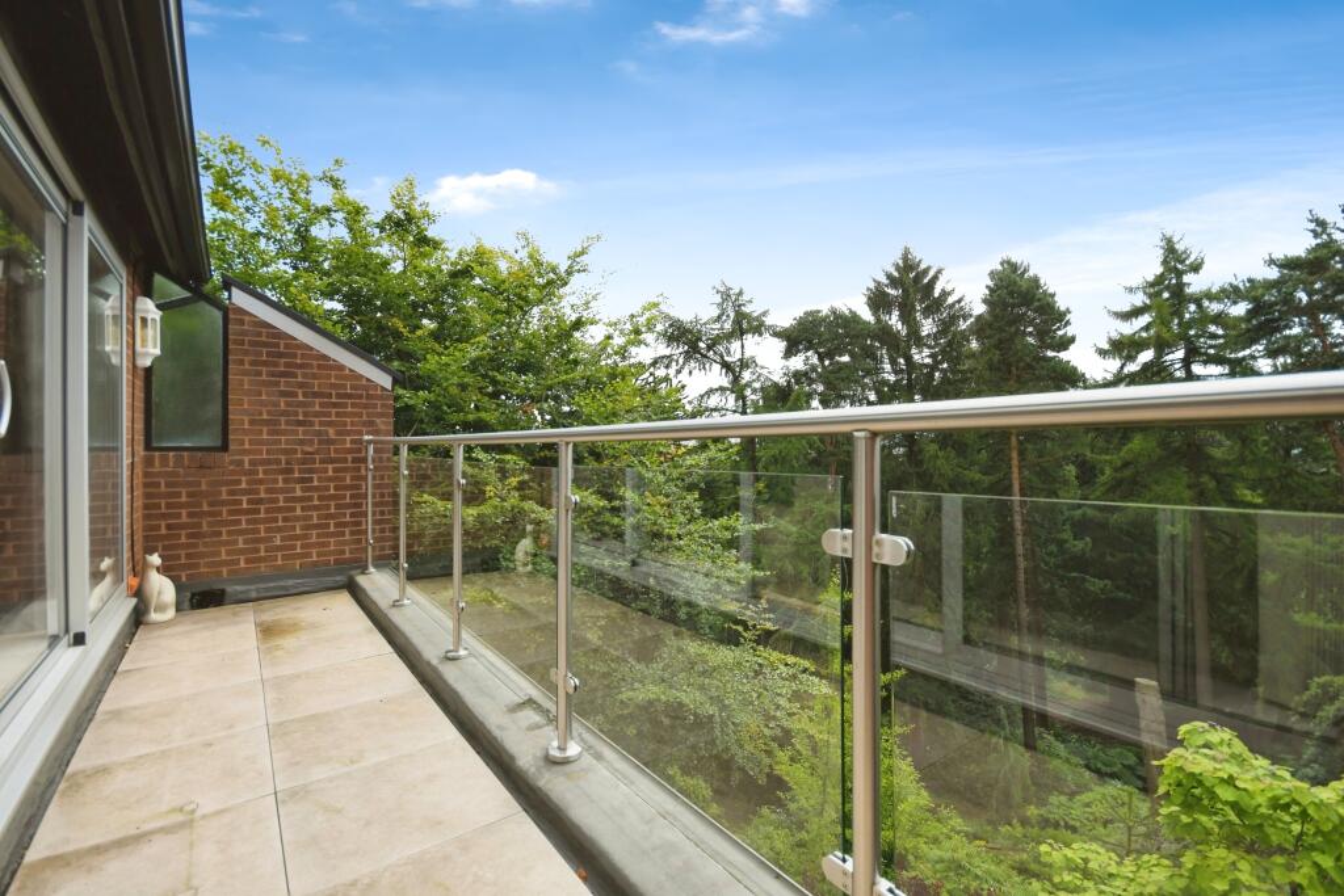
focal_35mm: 15
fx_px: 560
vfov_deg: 77.3
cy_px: 448
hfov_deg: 100.4
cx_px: 672
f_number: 8
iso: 400
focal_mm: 10
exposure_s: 1/1000
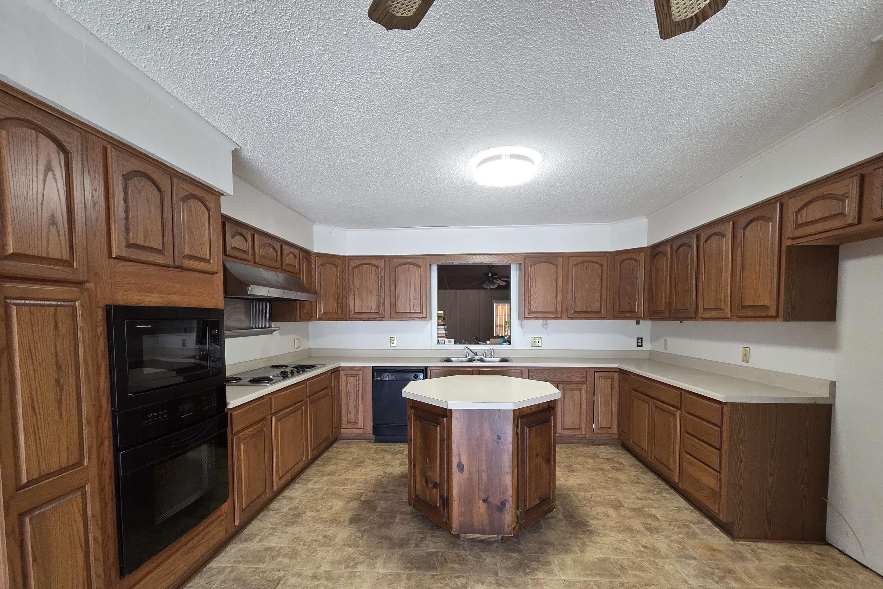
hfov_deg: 104.2
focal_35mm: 14
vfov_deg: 80.7
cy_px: 339
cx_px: 436
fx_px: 343
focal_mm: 2.2
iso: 400
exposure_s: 1/60
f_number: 2.2
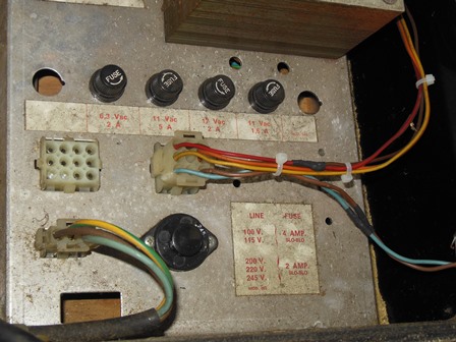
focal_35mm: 50
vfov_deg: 29.1
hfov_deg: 38.2
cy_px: 171
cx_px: 228
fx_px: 659
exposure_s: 1/60
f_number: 4
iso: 125
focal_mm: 8.9
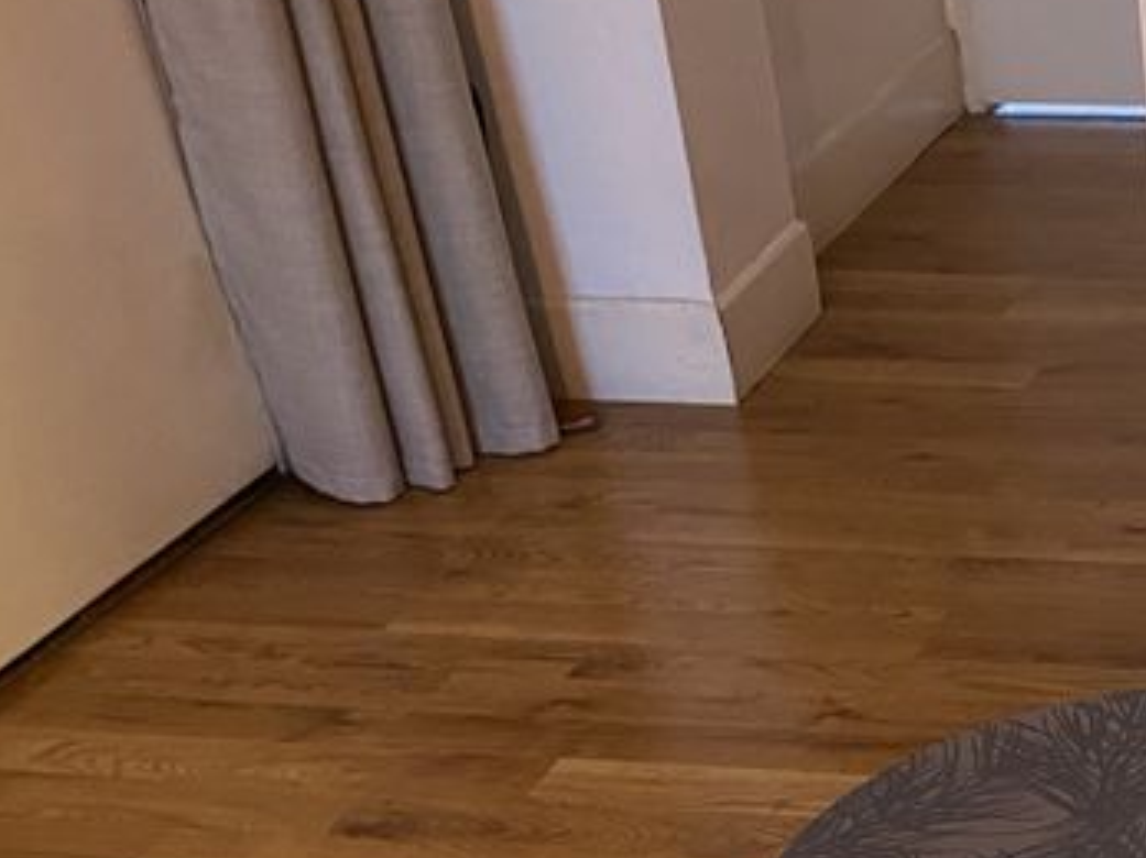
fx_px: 2482
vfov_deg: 18.8
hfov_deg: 23.7
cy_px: 977
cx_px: 1377
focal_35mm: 75
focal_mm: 4.25
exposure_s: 1/33
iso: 320
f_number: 1.8
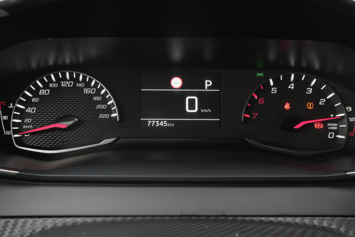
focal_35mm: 41
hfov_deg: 47.4
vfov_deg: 32.6
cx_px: 178
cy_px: 118
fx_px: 404
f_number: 7.1
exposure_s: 1/50
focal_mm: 27.1
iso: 2000
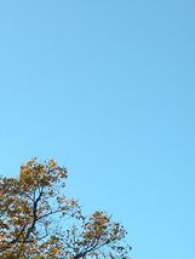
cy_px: 315
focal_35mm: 185
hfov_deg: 7.9
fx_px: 1387
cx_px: -74
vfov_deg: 10.5
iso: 100
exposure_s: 1/260
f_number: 5.8
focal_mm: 16.8
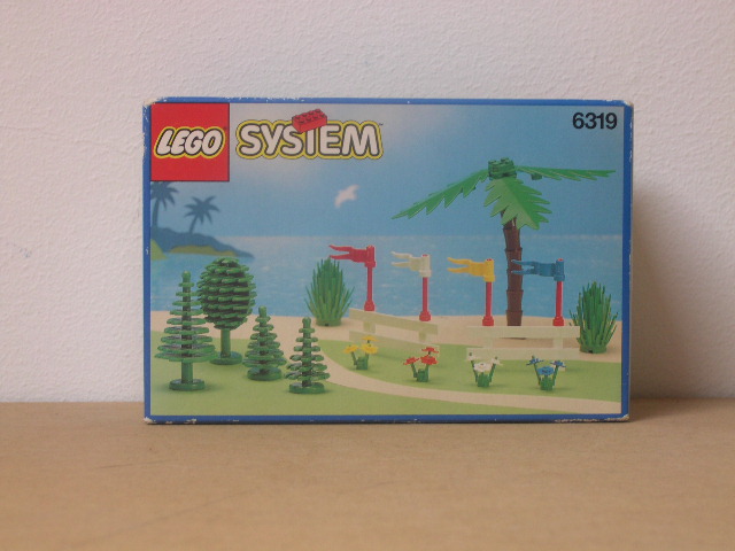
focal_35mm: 87
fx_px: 1847
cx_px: 368
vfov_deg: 17.0
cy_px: 276
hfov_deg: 22.5
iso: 100
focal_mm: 18.4
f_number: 4.4
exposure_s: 1/5.3
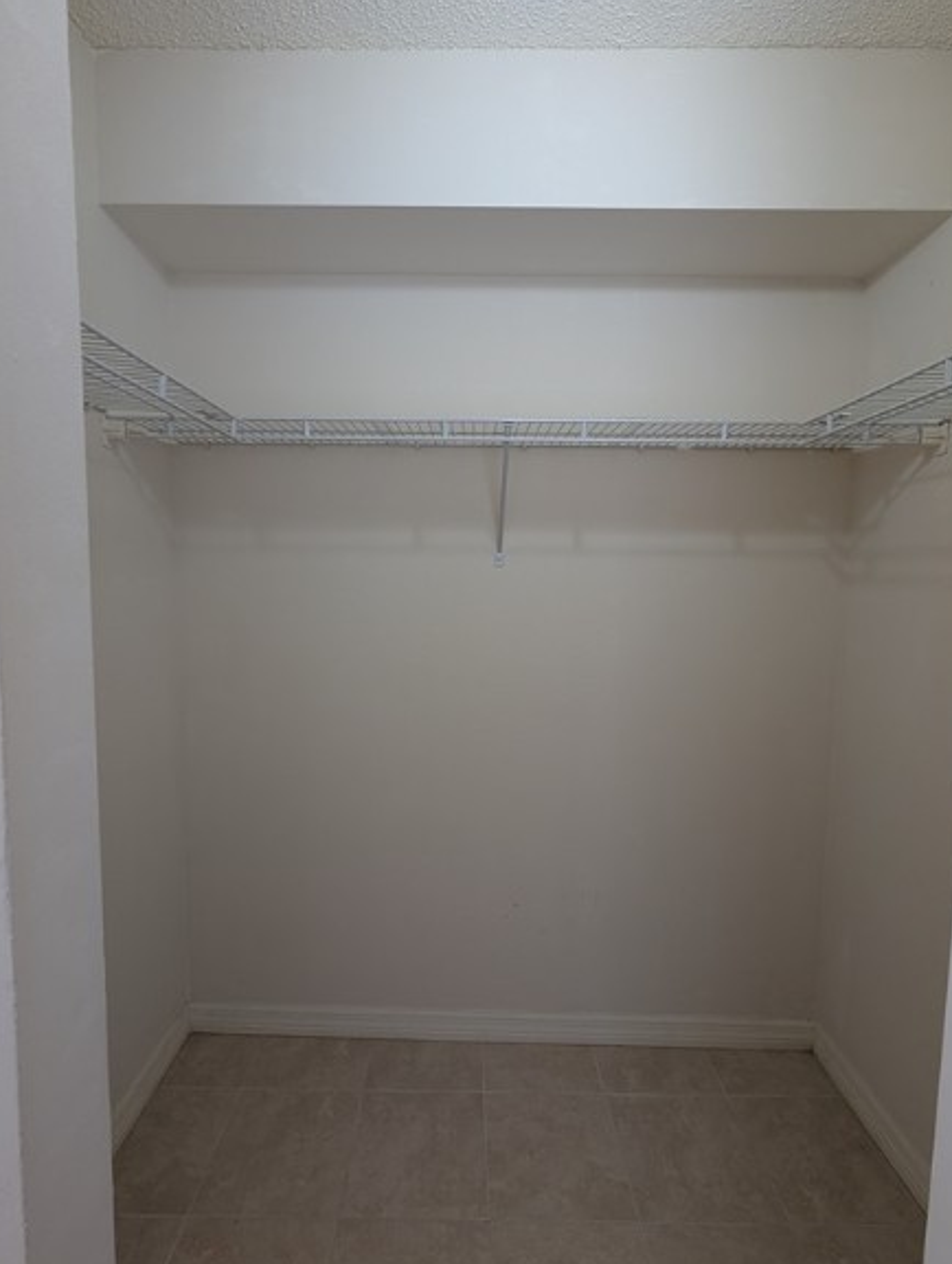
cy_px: 623
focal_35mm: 16
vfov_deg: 94.4
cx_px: 458
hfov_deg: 78.2
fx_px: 585
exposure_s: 1/40
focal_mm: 2.02
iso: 56
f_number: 1.7
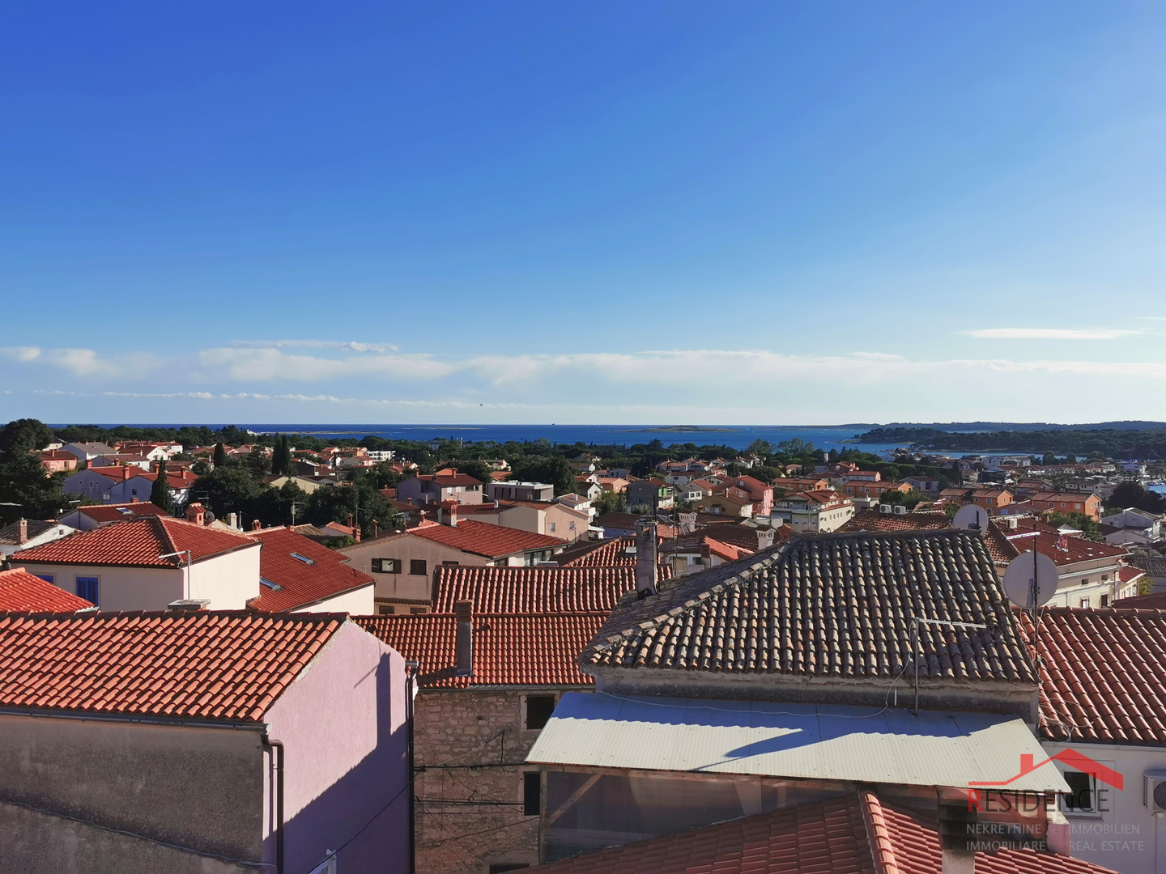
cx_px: 583
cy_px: 437
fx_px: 1078
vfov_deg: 44.2
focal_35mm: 32
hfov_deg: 56.8
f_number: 1.6
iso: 50
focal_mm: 5.56
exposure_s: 1/6667
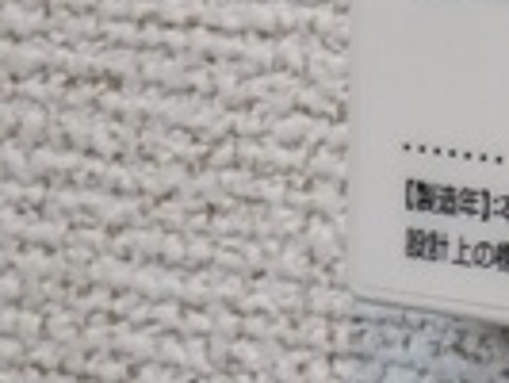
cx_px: 995
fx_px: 5416
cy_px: -421
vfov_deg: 4.0
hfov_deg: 5.3
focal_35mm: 368
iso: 60
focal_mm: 5.43
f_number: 1.89
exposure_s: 1/60
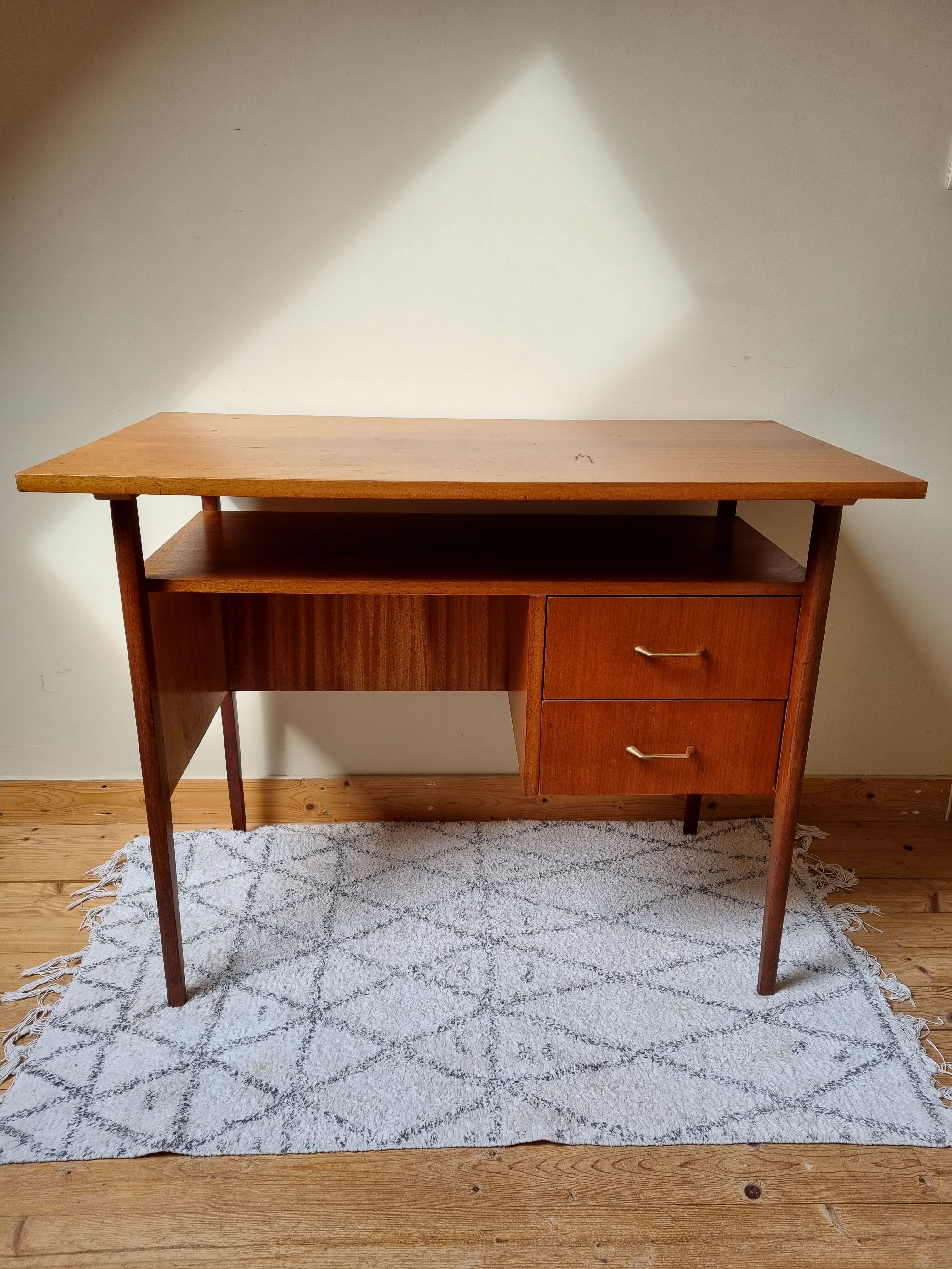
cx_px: 476
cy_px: 634
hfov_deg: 53.1
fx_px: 953
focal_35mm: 26
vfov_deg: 67.3
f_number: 1.8
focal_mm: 5.4
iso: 50
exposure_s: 1/179
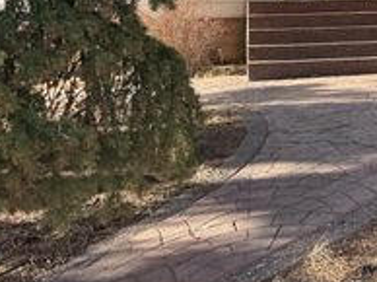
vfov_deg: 22.5
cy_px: -17
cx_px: 443
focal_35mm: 62
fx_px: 674
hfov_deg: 27.7
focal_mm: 6.76
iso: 80
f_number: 1.78
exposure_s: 1/539
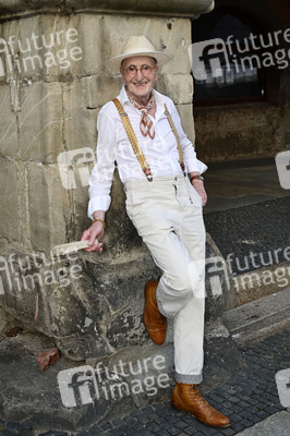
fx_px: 460
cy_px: 218
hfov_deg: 35.0
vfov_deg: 50.7
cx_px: 145
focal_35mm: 38
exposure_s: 1/200
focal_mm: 38
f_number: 5
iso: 800
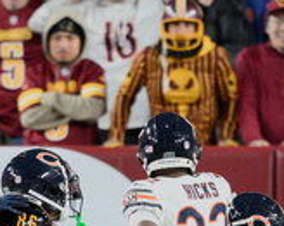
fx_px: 9837
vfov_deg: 1.3
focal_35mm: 1171
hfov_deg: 1.7
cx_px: 248
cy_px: 282
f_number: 2.8
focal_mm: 400
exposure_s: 1/2000
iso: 3200
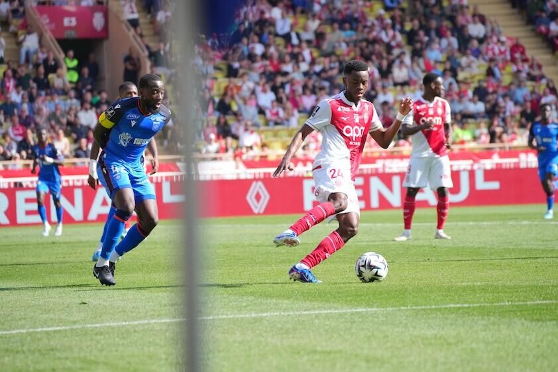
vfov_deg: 6.4
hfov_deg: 9.6
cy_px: 186
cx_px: 279
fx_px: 3332
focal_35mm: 215
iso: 1000
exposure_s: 1/1600
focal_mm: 215
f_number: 5.6
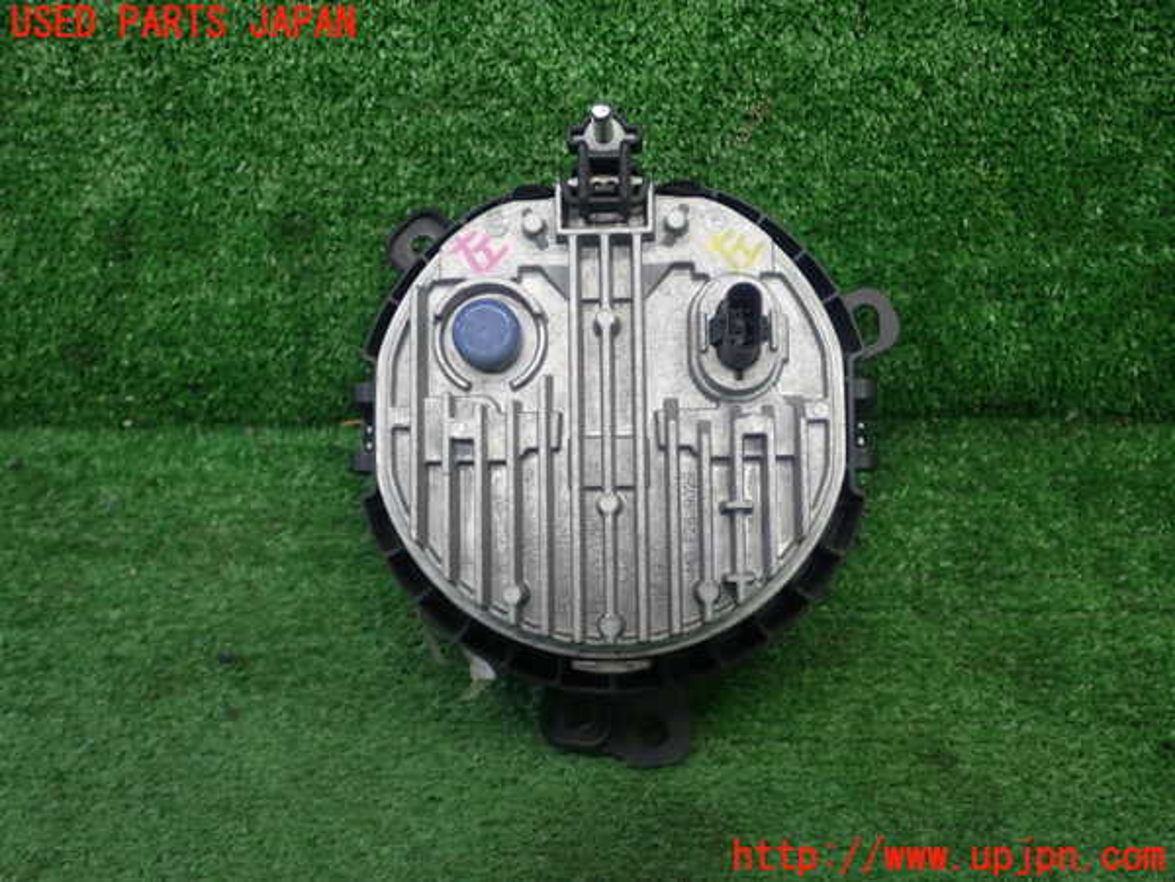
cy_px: 441
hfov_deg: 49.0
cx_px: 588
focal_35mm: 38
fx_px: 1290
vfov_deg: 37.7
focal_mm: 6.83
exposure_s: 1/50
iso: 200
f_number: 2.7
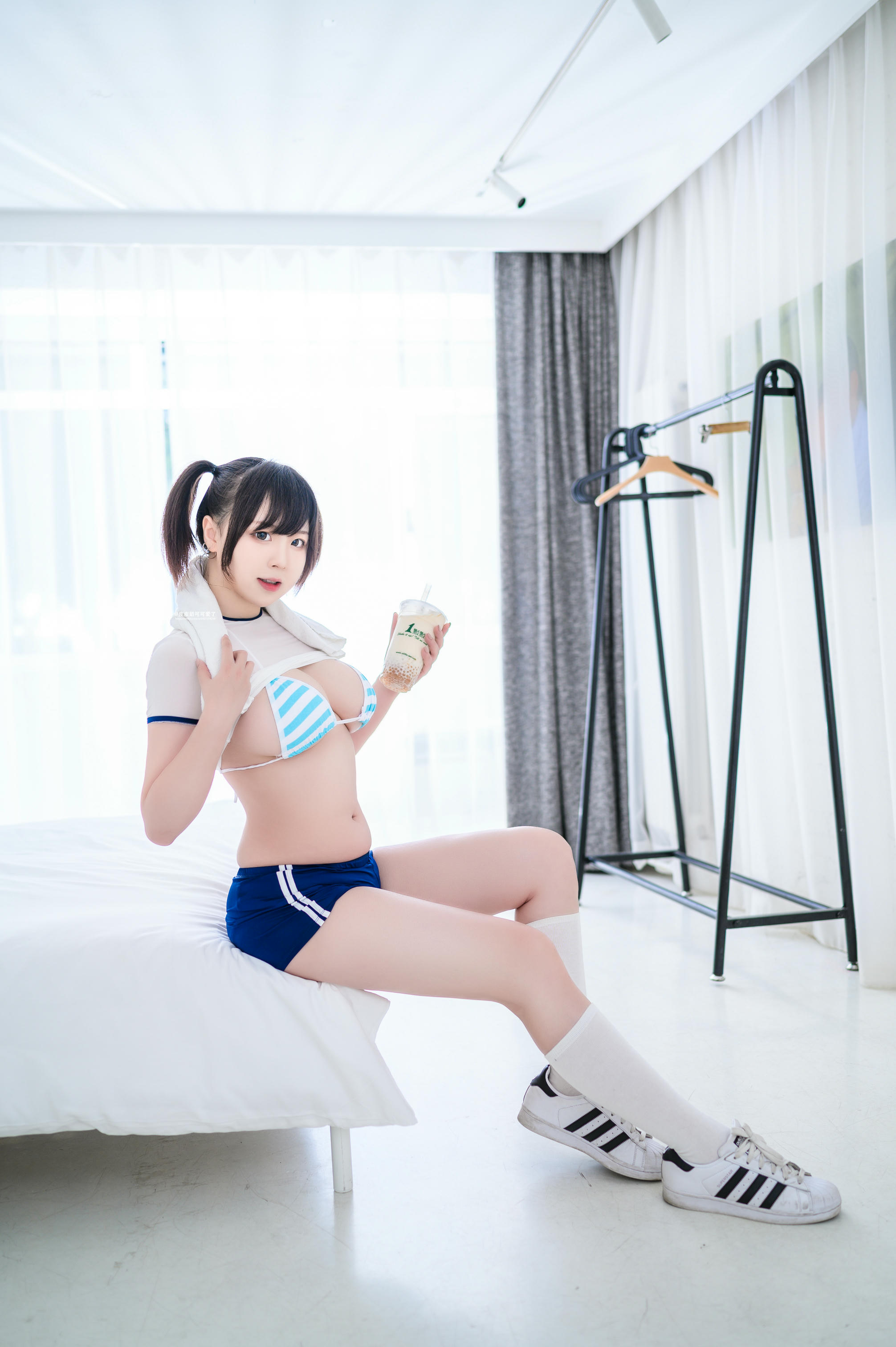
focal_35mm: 35
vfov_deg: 54.5
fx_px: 1308
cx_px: 448
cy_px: 674
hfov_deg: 37.8
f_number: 2.2
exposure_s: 1/50
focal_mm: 35
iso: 100
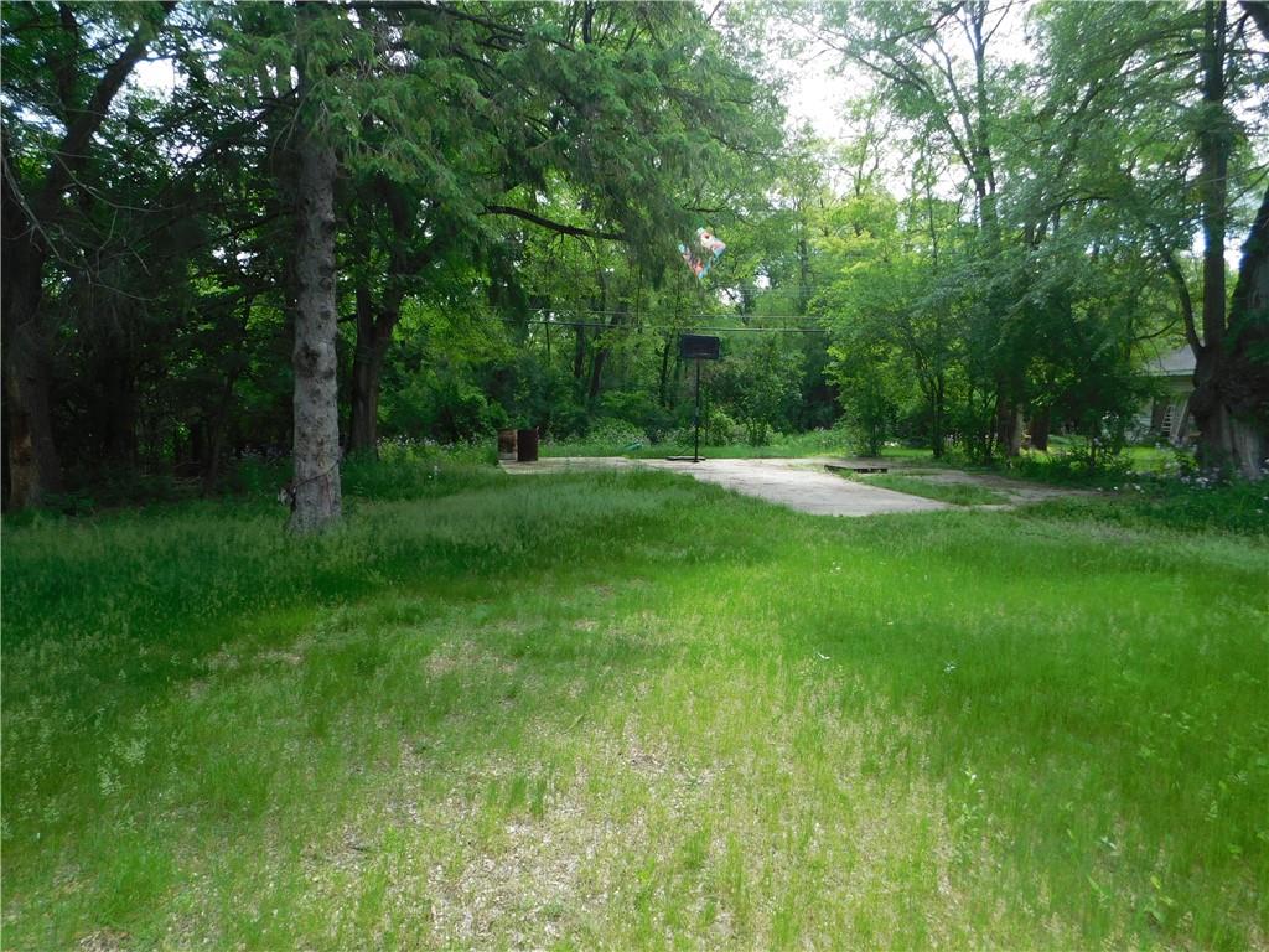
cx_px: 634
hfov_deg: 73.9
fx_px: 843
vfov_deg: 58.9
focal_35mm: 23
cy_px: 476
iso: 125
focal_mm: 4
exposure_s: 1/400
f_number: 3
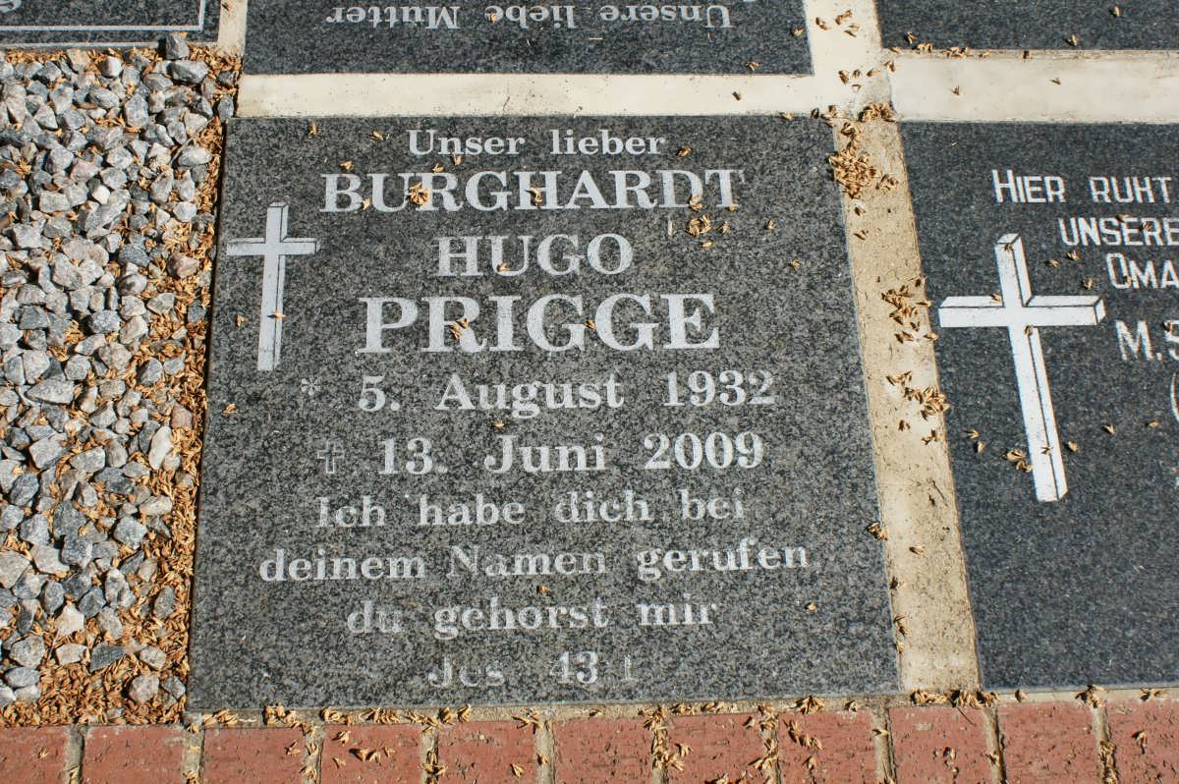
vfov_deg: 31.8
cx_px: 590
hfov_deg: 46.4
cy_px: 392
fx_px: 1374
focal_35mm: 42
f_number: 9
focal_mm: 28
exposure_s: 1/400
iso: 200
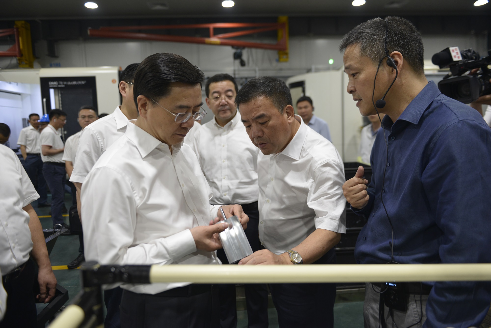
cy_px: 164
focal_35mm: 24
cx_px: 246
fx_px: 327
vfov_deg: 53.1
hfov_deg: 73.7
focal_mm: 24
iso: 800
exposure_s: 1/200
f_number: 2.8
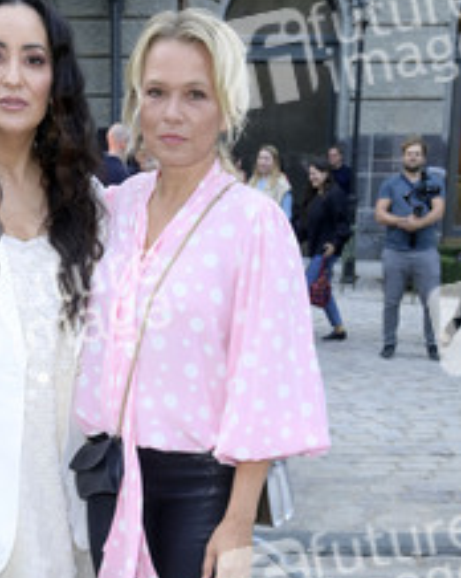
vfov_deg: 29.9
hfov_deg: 24.3
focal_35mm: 62
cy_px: 445
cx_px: 111
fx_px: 1059
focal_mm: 36
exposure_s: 1/250
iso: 800
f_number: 5.6
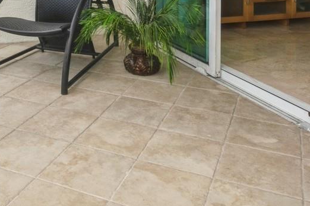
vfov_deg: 24.9
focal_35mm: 46
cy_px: -71
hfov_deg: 41.5
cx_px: 77
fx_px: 396
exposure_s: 1/250
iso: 250
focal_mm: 10
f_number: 10
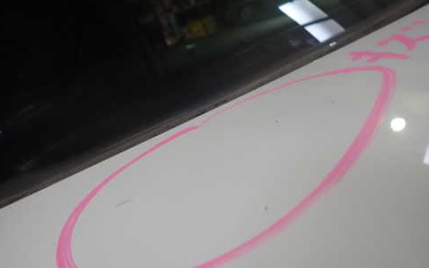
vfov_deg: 38.3
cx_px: 221
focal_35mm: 33
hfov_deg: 58.1
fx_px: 386
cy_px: 147
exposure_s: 1/125
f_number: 2
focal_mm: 4.5
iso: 125
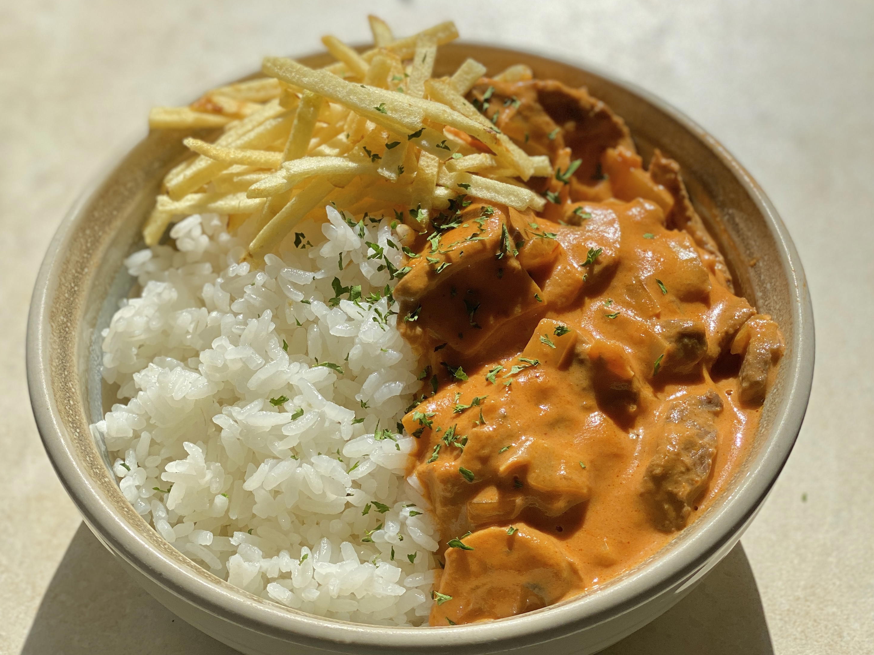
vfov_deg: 27.0
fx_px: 1363
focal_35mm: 54
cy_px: 337
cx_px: 423
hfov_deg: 35.5
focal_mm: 6
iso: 20
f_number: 2
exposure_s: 1/1199
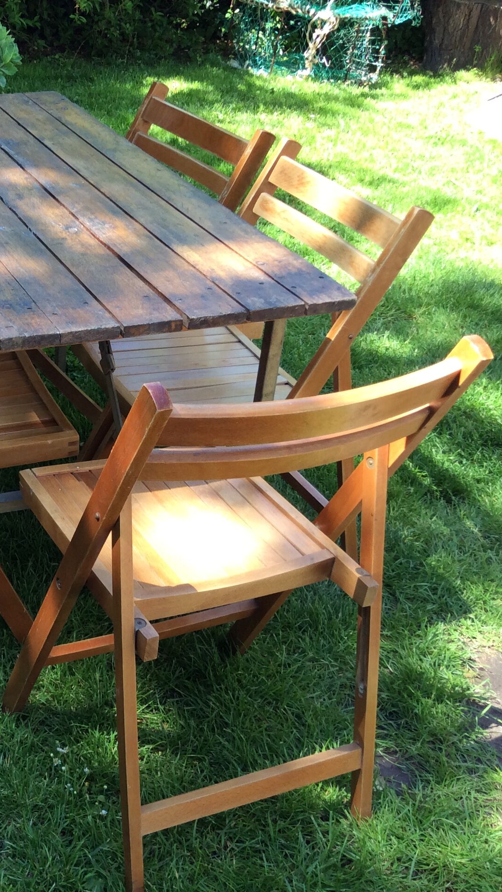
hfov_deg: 24.2
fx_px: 1112
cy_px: 444
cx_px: -10
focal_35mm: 47
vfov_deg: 43.7
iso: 32
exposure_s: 1/168
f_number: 2.4
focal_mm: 3.3
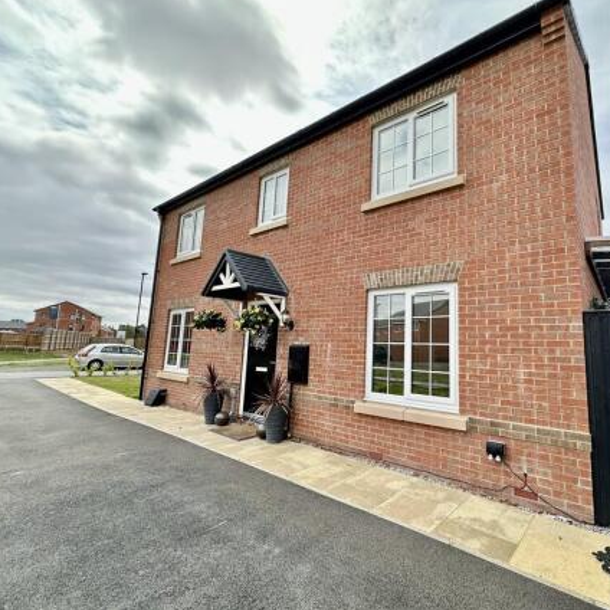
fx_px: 339
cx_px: 383
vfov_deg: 84.0
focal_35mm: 17
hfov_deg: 82.3
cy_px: 300
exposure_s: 1/690
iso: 40
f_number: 2.2
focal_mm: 2.22
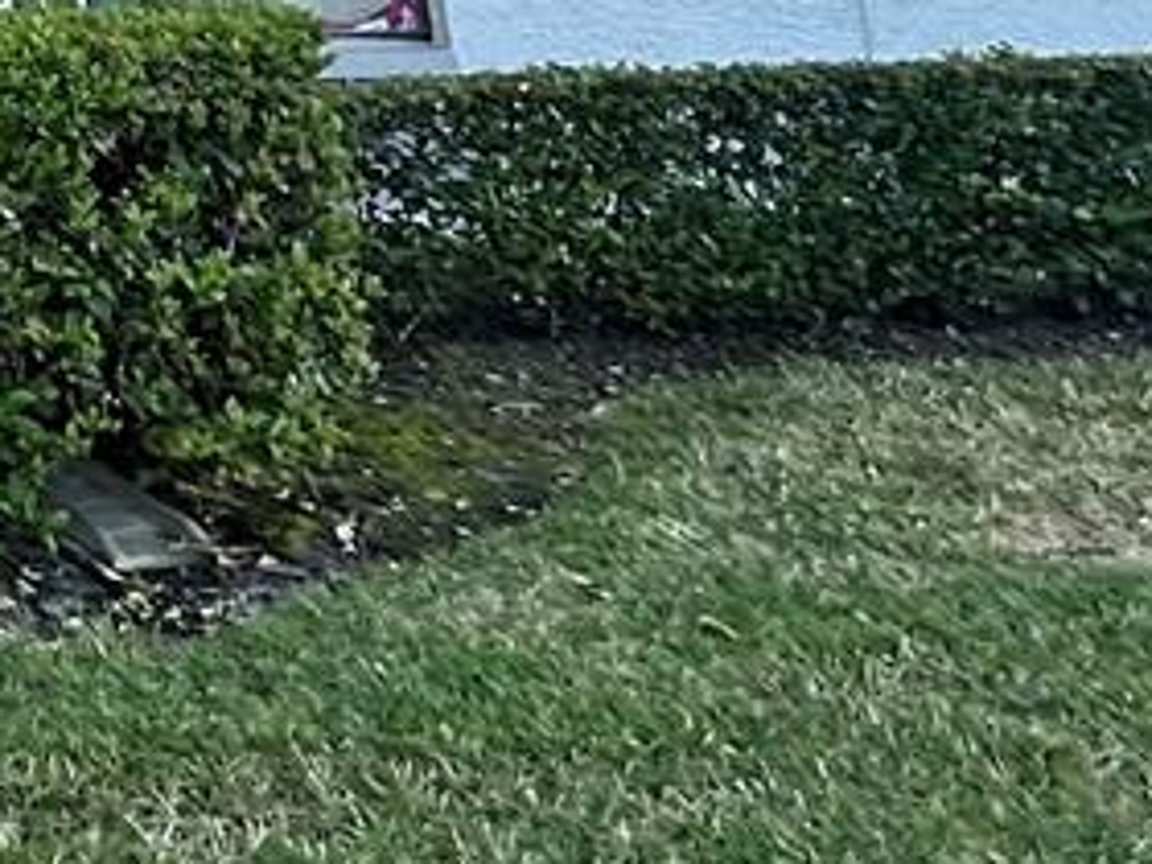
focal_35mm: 80
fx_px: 2662
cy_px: -790
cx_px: -1127
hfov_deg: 17.6
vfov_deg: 15.3
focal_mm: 2.22
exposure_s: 1/190
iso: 40
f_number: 2.2
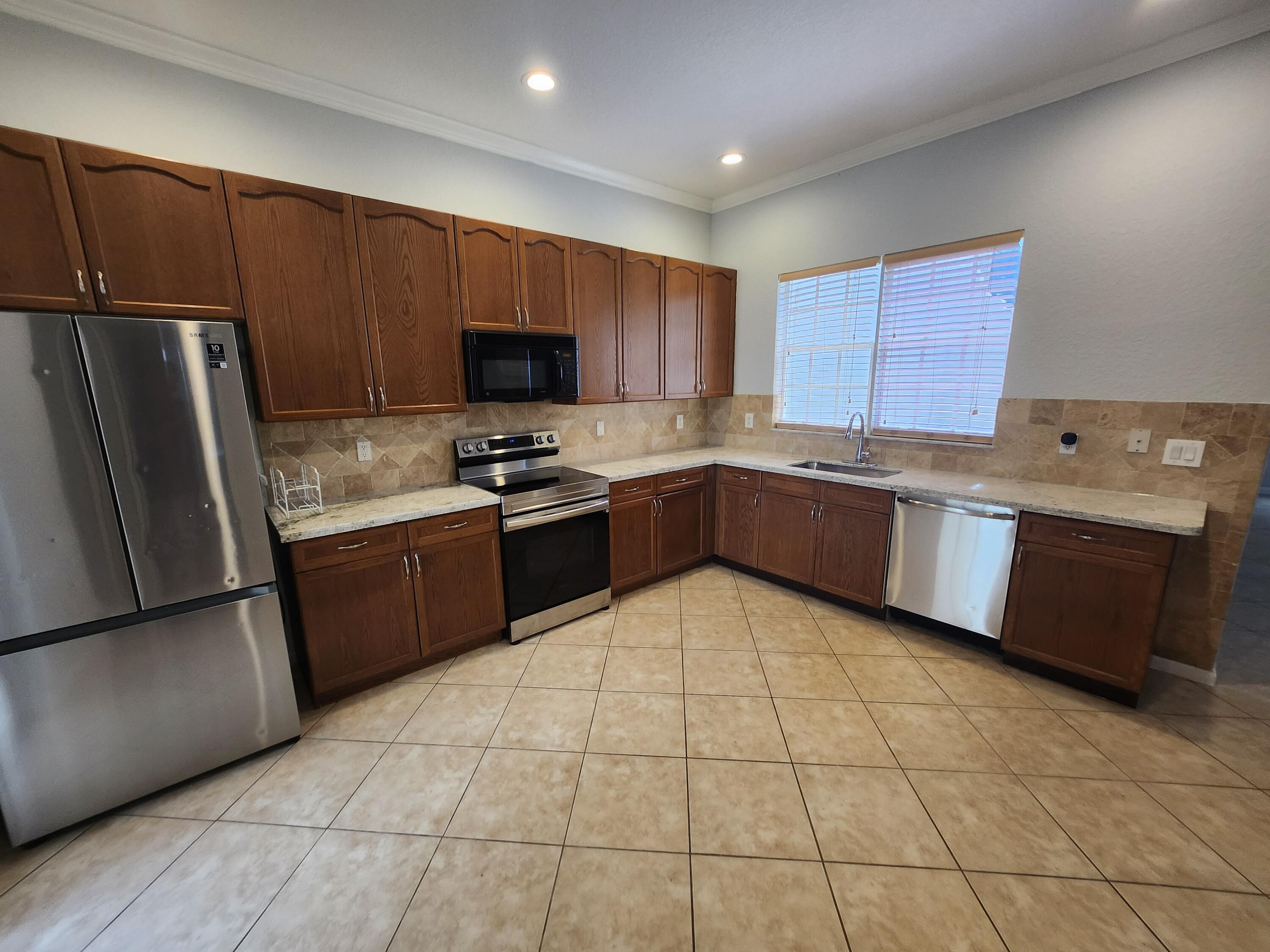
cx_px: 635
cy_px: 476
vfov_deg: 89.9
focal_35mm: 13
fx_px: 477
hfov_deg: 106.2
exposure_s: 1/60
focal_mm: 1.74
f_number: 2.2
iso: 80
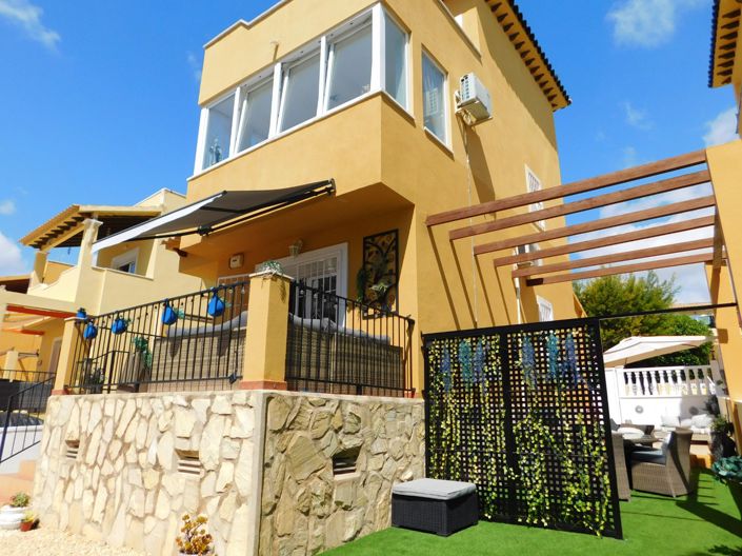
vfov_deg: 58.8
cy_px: 278
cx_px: 371
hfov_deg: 74.0
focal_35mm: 23
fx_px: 493
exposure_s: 1/500
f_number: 6
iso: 125
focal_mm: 4
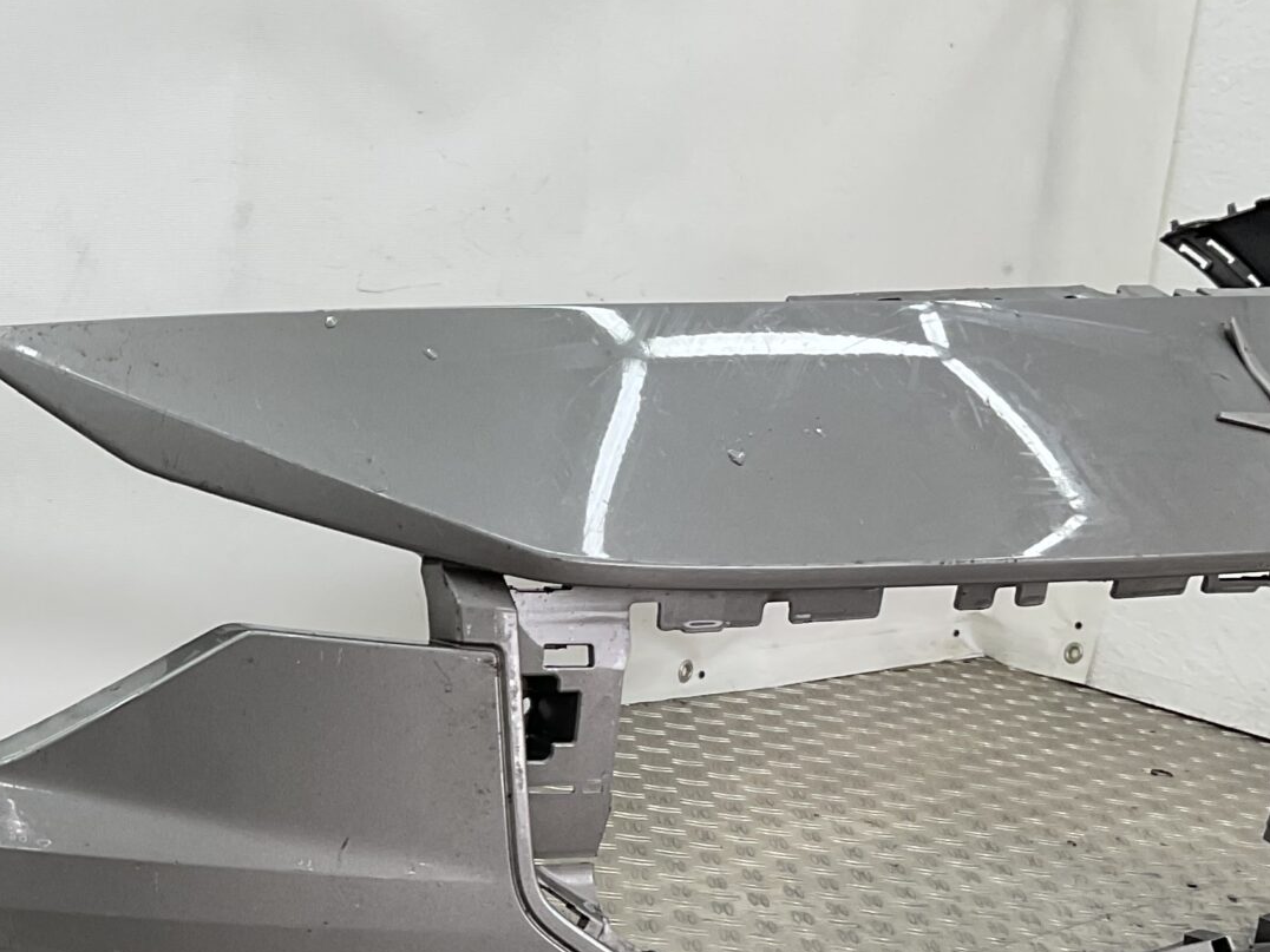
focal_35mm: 69
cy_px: 884
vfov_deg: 20.8
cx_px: 85
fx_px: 2531
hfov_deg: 27.0
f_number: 1.8
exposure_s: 1/120
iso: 20
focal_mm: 3
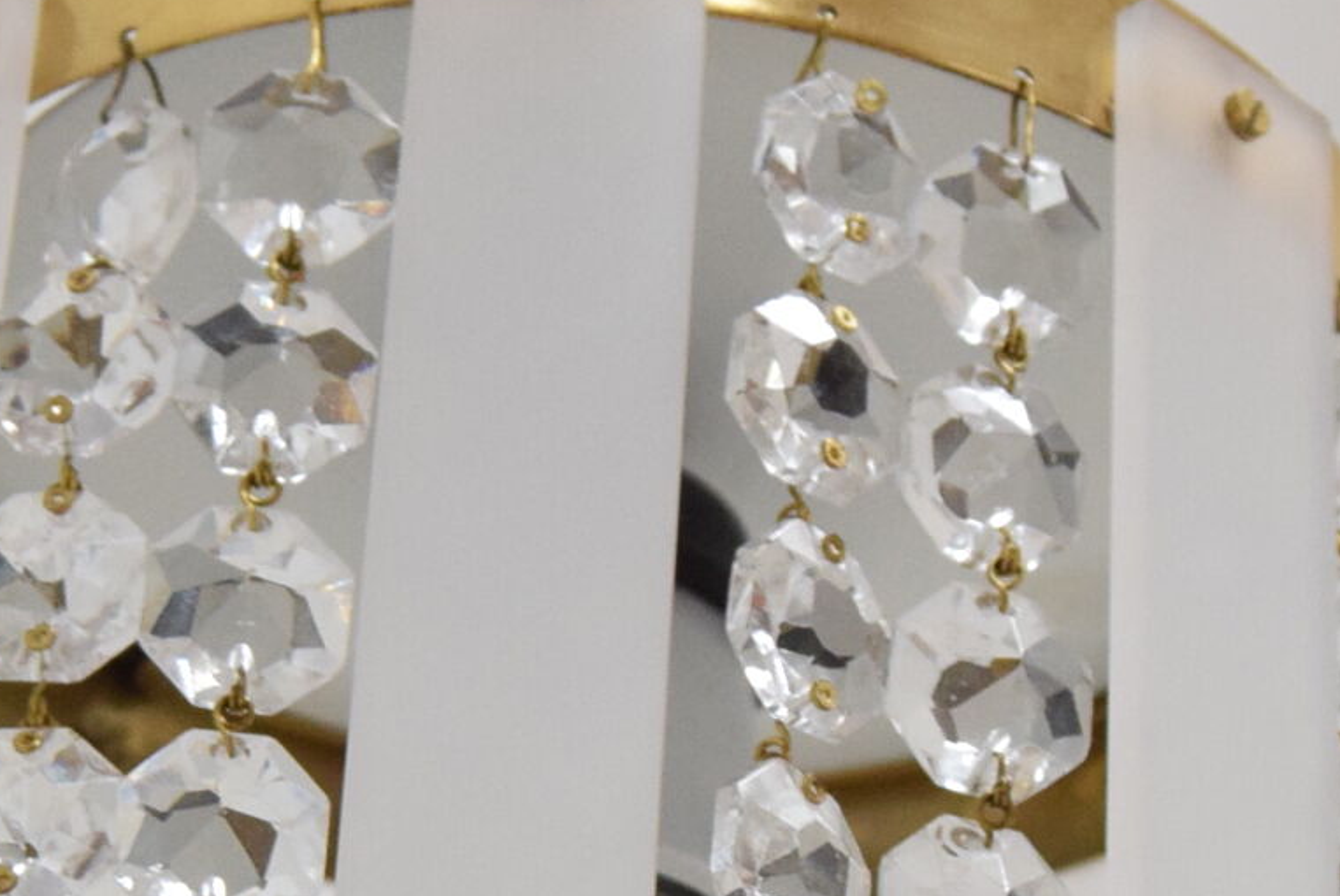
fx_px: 5699
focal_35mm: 153
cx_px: 465
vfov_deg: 8.9
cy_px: 1042
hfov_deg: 13.4
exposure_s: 1/160
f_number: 5
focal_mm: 26
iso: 1600
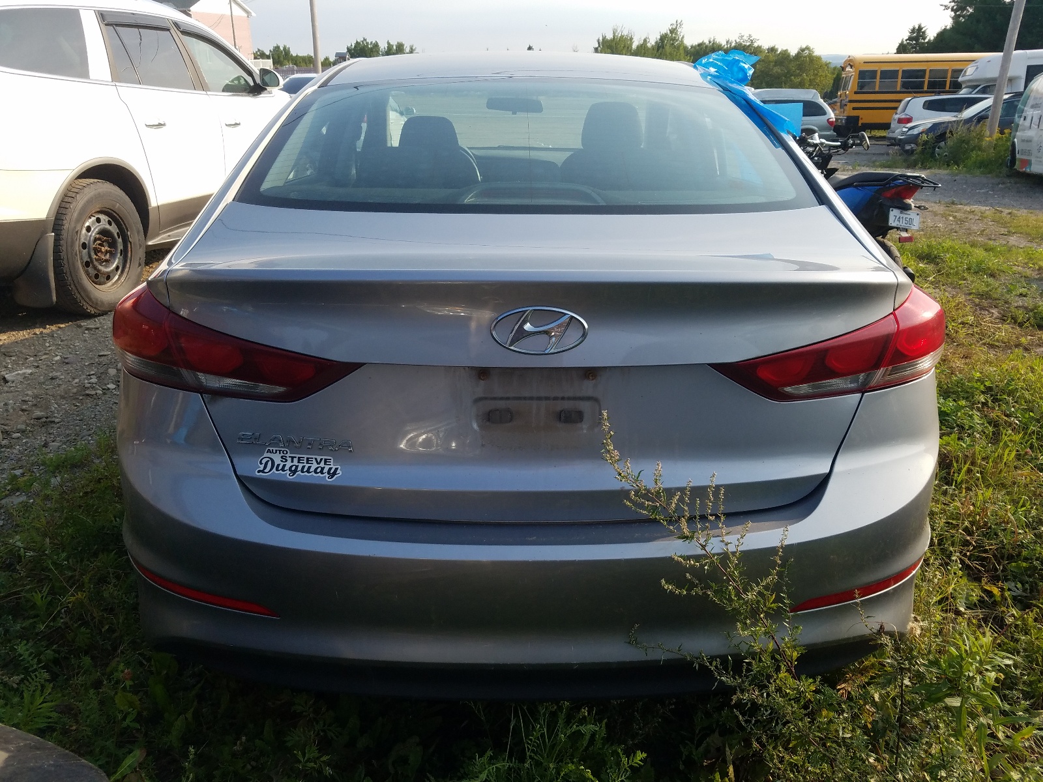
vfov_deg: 53.1
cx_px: 522
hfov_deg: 67.3
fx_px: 783
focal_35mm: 26
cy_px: 391
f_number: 1.7
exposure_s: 1/1250
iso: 50
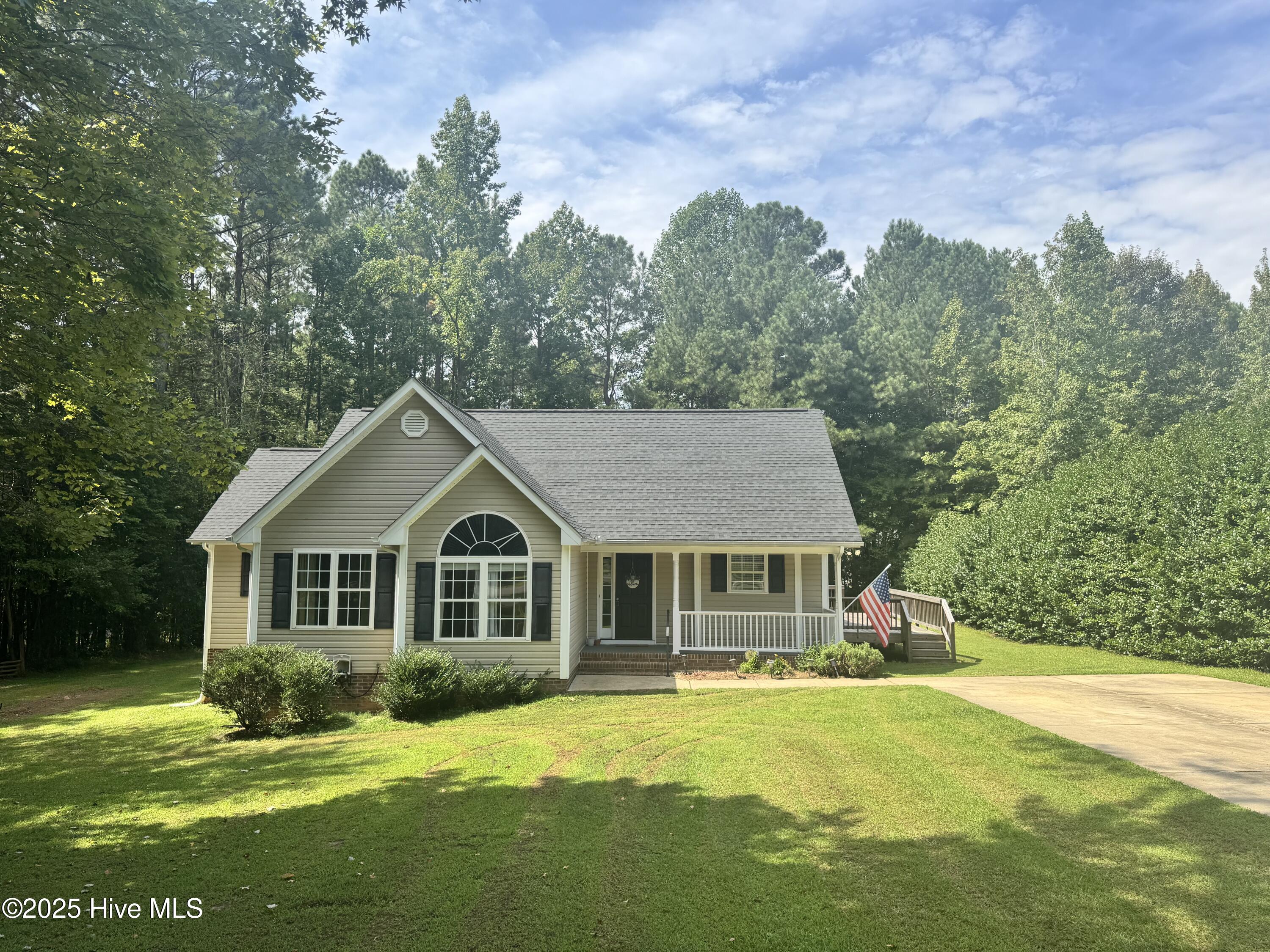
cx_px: 635
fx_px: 881
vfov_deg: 56.8
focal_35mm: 24
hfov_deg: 71.6
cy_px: 476
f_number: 1.78
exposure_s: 1/2415
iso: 80
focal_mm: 6.76
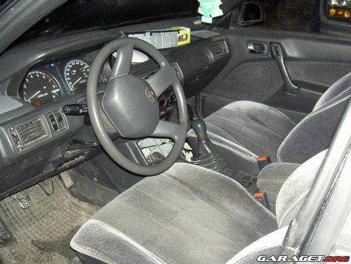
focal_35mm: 39
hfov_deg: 47.9
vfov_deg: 36.8
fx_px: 395
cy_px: 132
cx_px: 176
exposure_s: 1/60
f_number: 2.8
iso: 200
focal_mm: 8
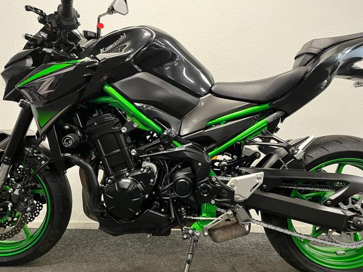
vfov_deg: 53.1
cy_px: 136
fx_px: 273
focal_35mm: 26
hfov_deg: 67.3
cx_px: 182
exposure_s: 1/50
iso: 400
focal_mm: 5.1
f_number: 1.6
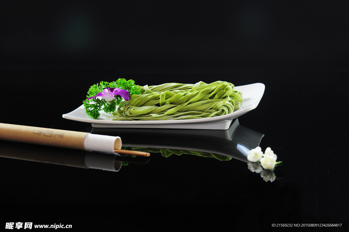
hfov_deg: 28.9
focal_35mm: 70
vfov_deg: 19.4
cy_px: 116
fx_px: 678
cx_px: 174
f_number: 10
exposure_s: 1/2.5
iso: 500
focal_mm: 70
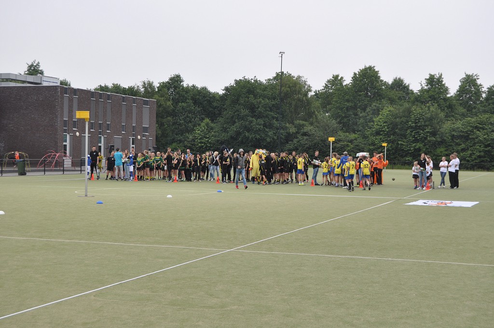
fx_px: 822
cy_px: 164
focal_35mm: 60
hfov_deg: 33.4
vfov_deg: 22.6
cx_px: 247
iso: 400
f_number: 8
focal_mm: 40
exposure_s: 1/250
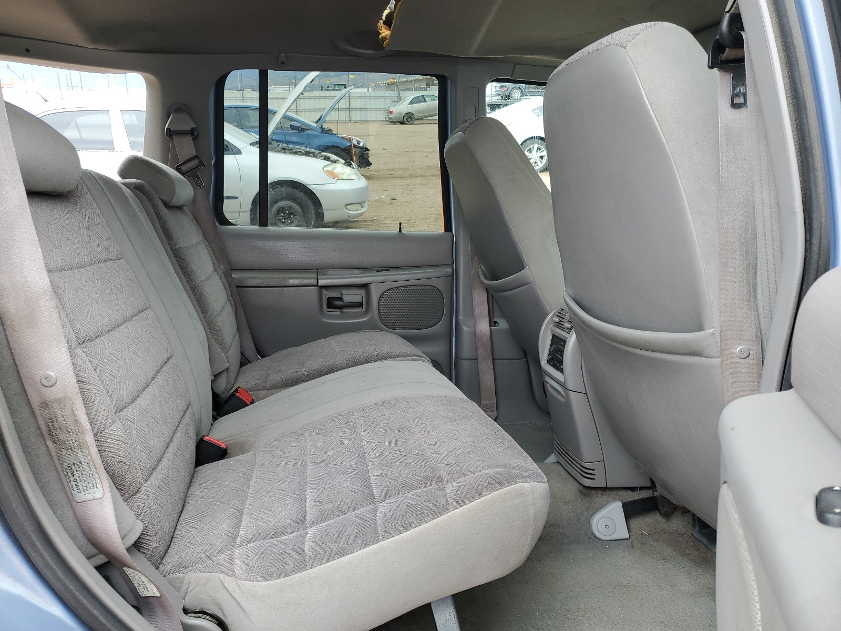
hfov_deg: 67.3
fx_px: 632
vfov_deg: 53.1
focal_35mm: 26
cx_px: 420
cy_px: 316
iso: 50
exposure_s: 1/227
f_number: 1.5
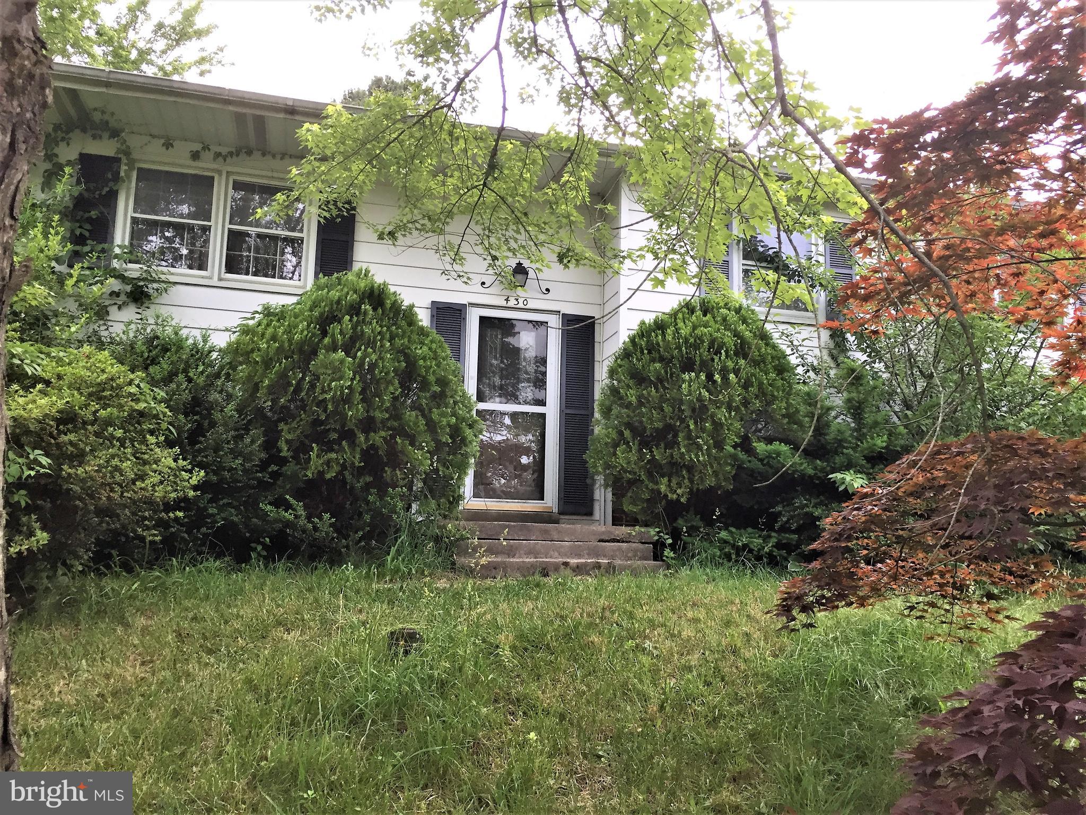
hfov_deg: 61.7
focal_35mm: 29
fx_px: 910
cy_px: 408
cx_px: 543
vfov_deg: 48.2
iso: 32
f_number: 2.2
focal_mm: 4.15
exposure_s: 1/30
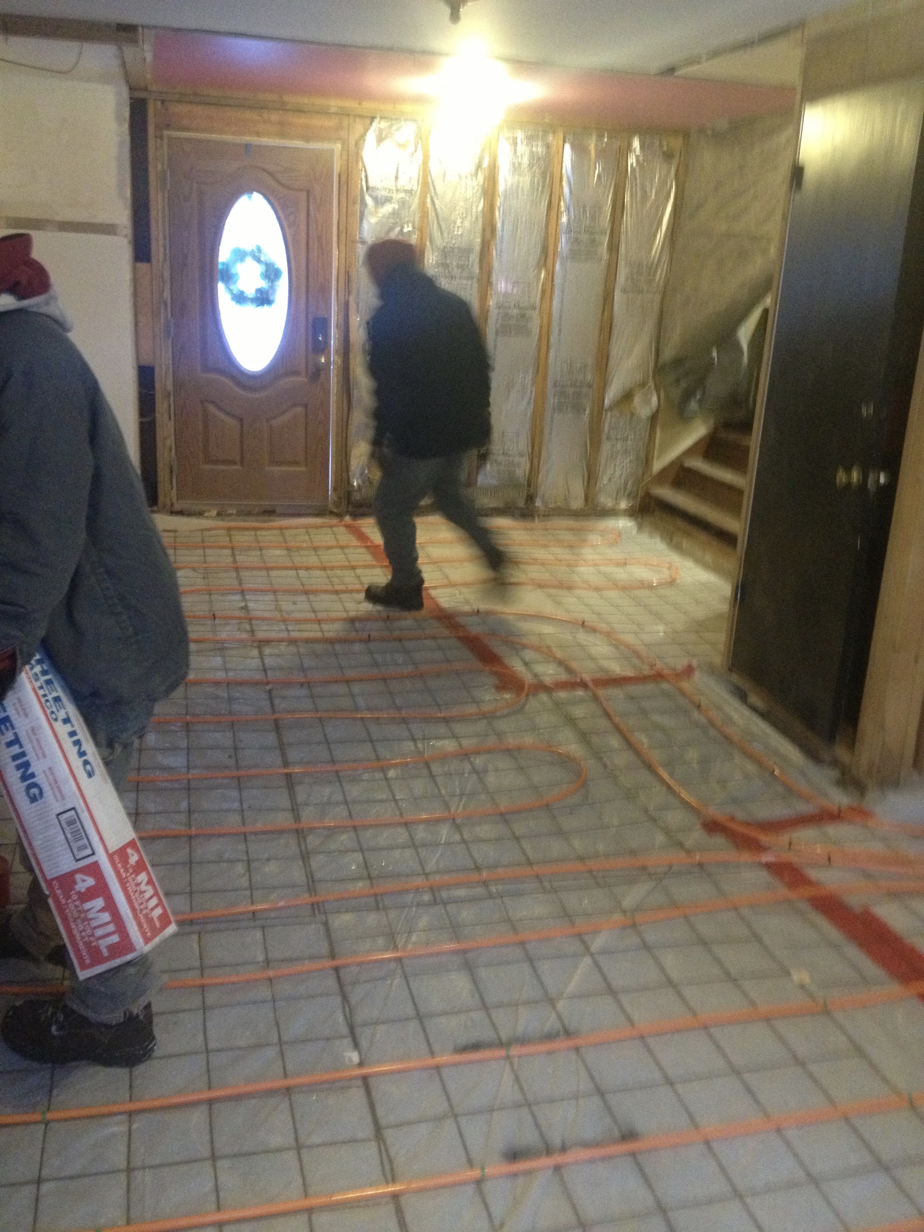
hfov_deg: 40.7
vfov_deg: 52.6
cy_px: 616
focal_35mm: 35
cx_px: 462
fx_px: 1246
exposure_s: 1/15
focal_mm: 4.28
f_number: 2.4
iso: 400
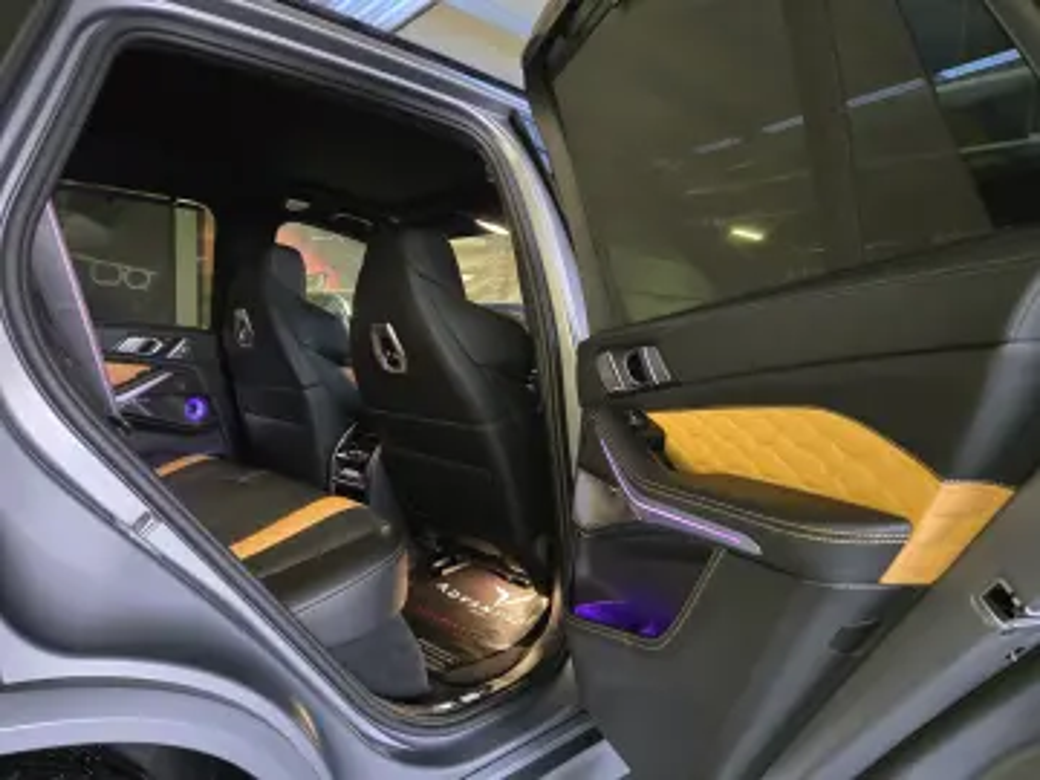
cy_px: 390
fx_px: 691
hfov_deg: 73.9
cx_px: 520
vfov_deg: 58.9
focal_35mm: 23
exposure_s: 1/17
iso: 1600
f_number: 1.8
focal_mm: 5.4
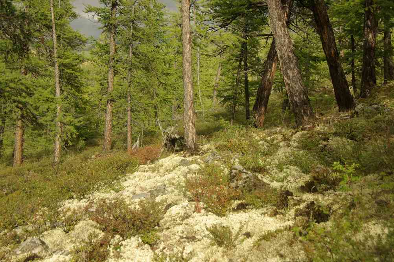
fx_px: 636
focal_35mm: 58
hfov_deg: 34.4
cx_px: 197
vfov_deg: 23.3
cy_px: 131
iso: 100
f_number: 8
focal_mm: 38.8
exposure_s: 1/180
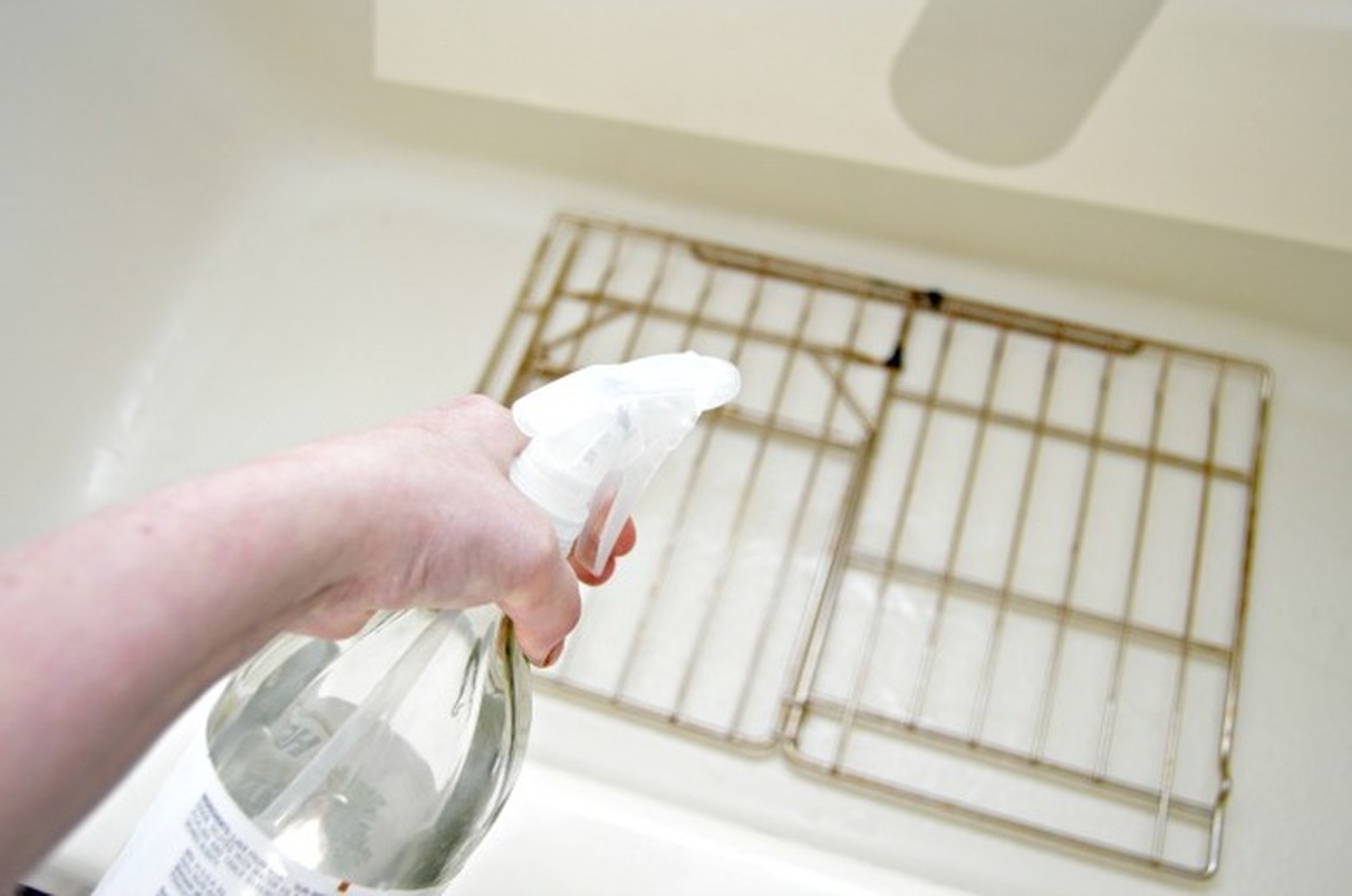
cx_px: 676
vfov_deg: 43.4
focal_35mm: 30
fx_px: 1125
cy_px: 448
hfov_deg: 62.0
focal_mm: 20
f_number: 3.5
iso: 900
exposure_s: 1/60
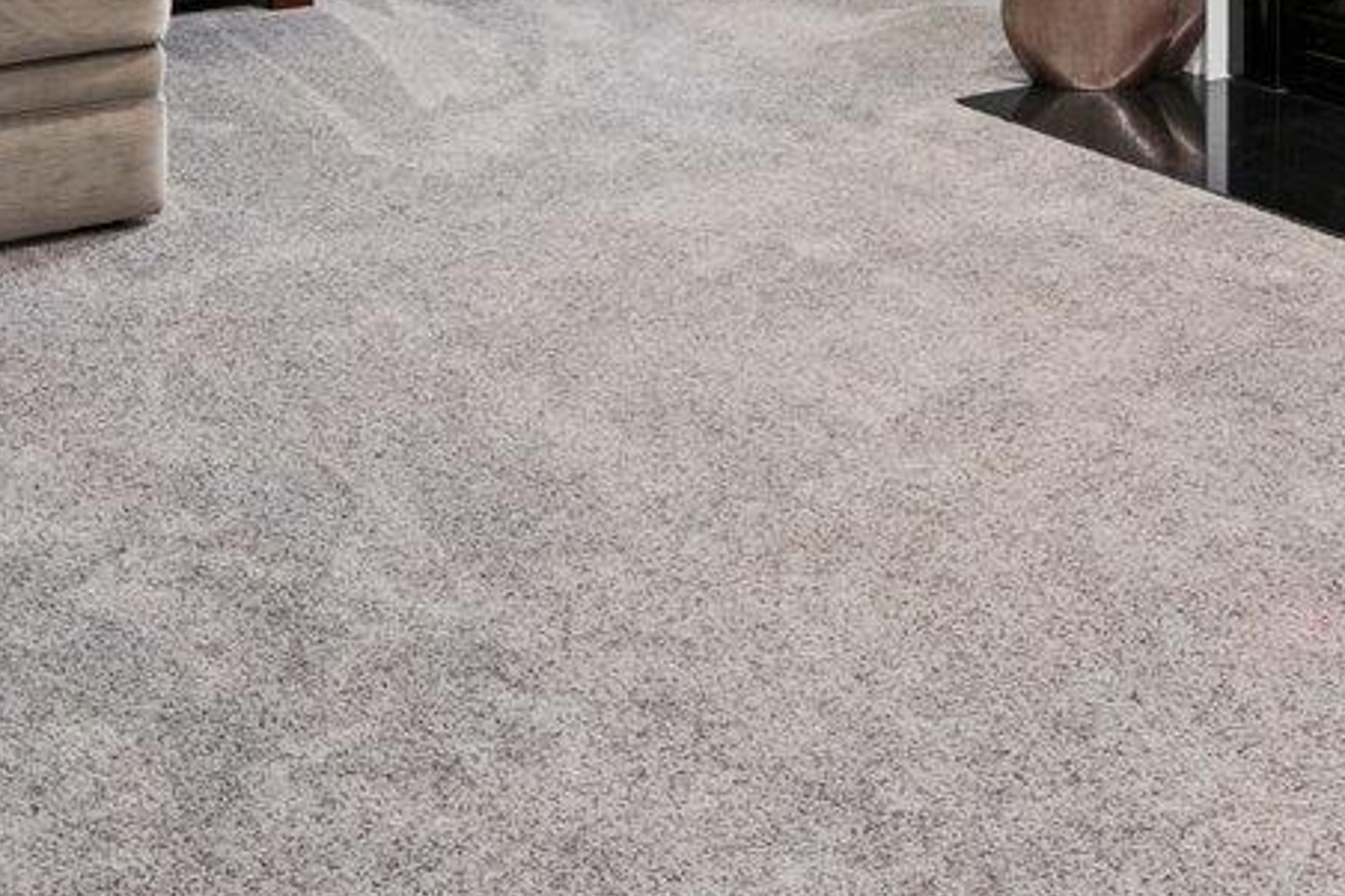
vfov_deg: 17.2
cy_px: -609
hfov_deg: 28.9
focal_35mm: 68
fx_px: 2539
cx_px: 1116
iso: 400
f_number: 8
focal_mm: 15
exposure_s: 1.6
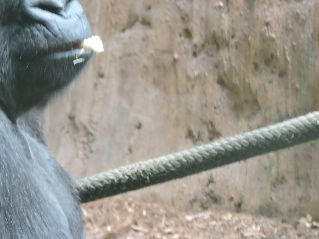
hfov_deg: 2.5
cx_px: 102
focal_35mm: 786
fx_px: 7242
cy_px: 58
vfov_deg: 1.9
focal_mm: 89.2
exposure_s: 1/30
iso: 800
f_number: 4.9
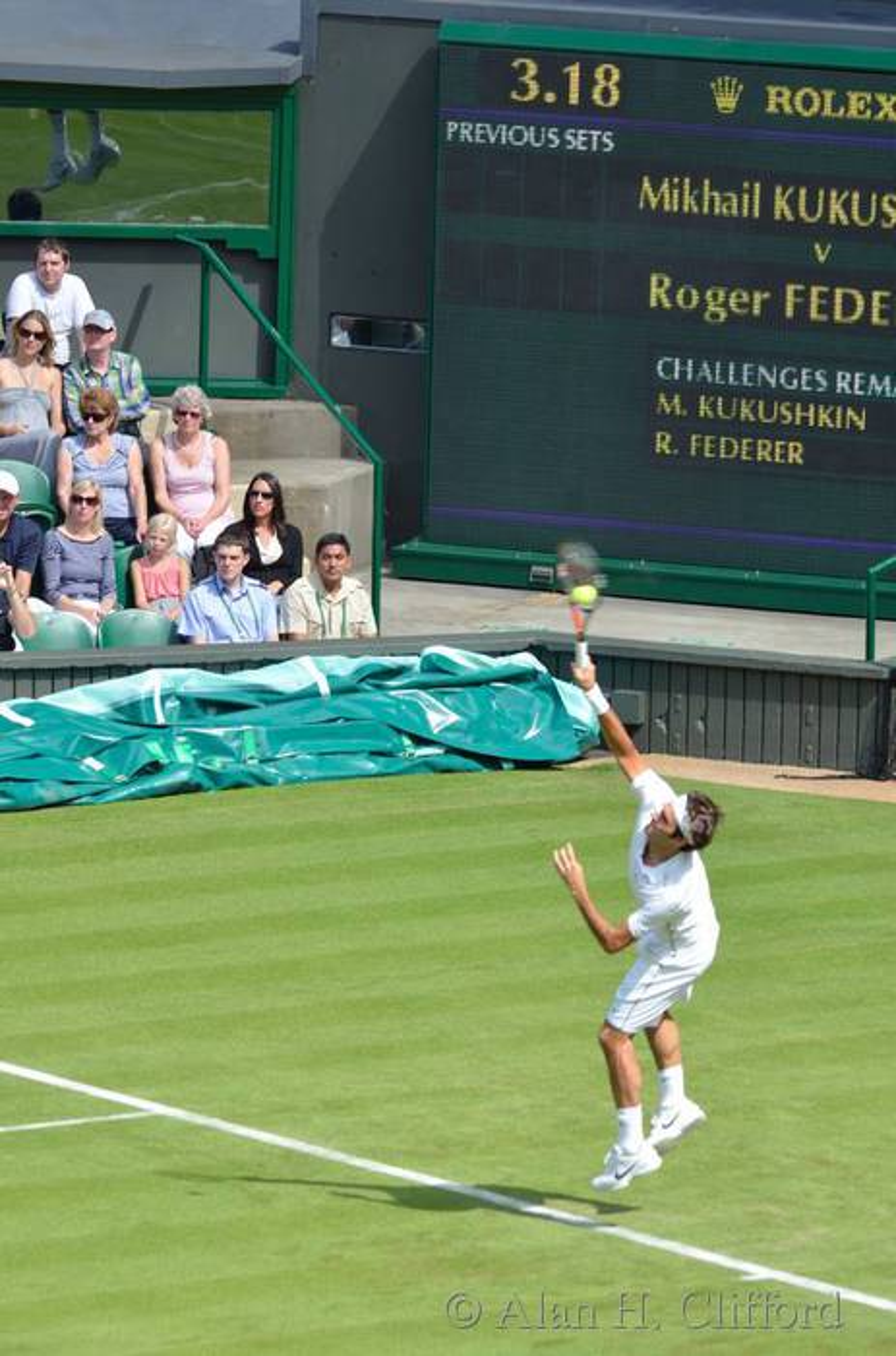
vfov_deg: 6.3
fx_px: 12387
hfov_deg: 4.1
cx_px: 448
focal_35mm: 330
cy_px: 678
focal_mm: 220
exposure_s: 1/640
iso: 200
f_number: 5.3
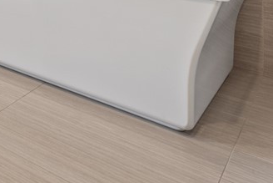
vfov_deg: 21.6
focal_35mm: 53
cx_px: -77
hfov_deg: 30.2
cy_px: -88
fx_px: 402
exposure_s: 1/1.67
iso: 320
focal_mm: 16
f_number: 8
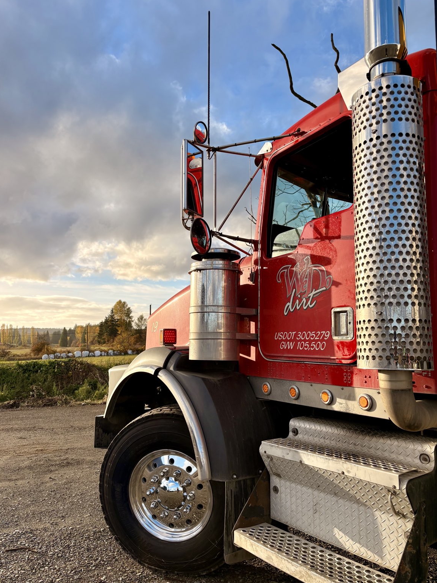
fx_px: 454
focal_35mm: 27
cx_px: 213
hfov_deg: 51.4
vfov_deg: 65.3
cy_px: 298
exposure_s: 1/1706
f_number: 1.6
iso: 50
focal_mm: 5.96
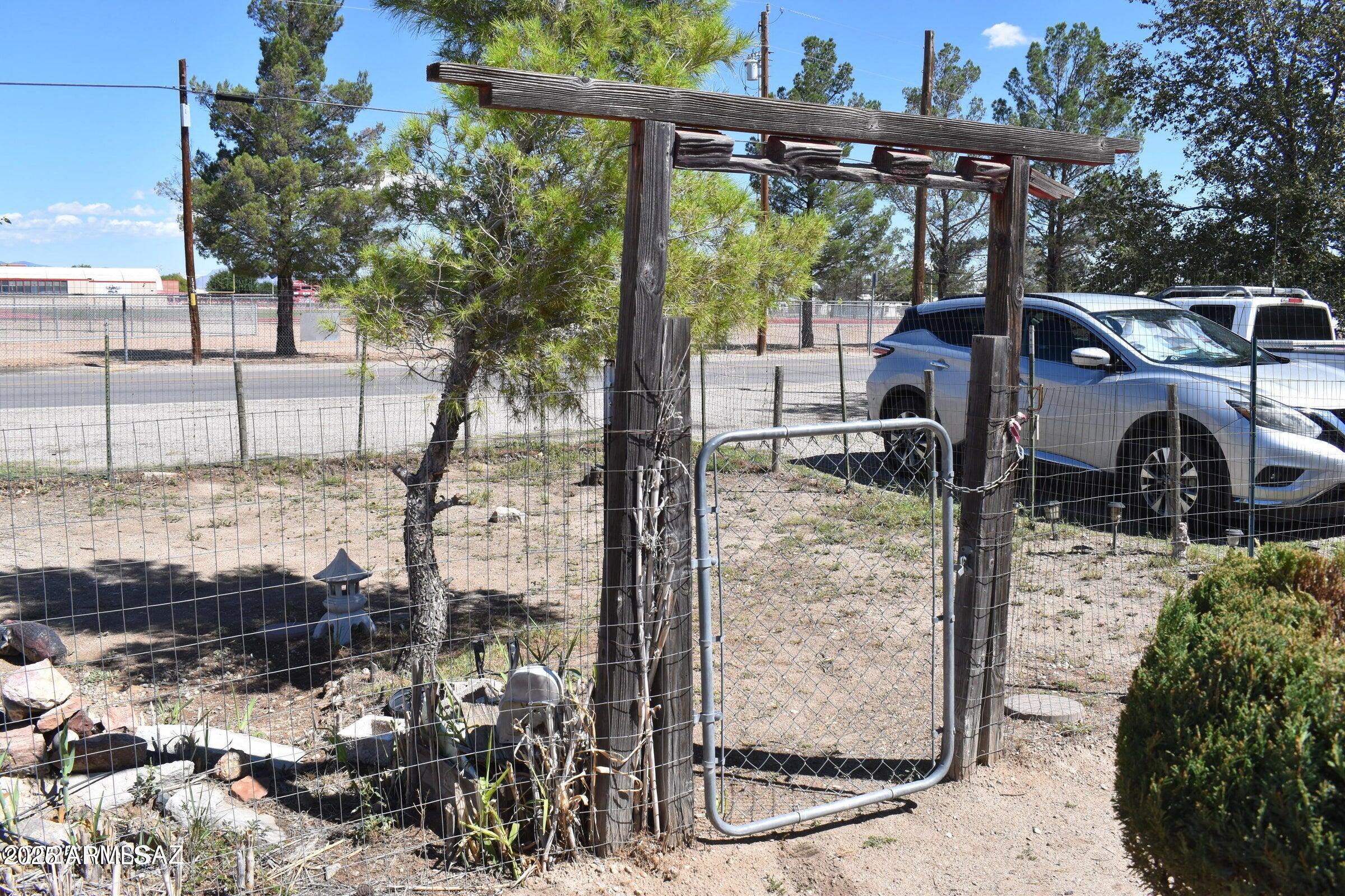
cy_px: 448
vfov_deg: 41.7
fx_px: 1177
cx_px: 672
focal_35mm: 32
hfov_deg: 59.5
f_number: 10
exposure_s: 1/400
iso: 200
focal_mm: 21
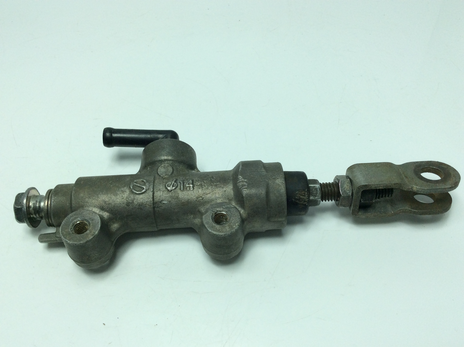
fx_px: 428
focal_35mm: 32
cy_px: 174
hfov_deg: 56.9
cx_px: 232
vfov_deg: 44.1
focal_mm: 3.3
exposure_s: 1/555
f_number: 2.4
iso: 32
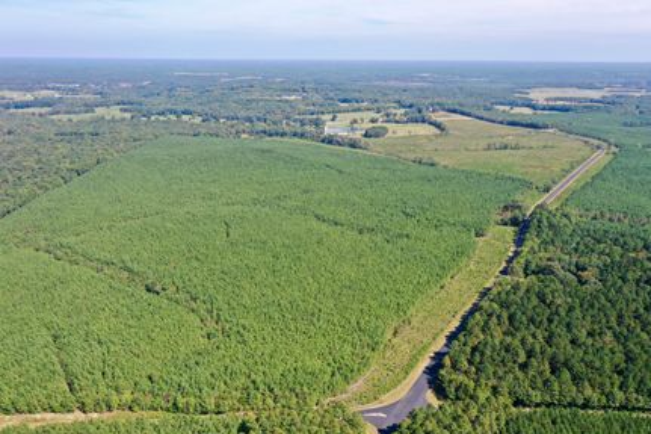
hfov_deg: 65.5
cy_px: 217
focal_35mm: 28
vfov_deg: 46.4
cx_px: 326
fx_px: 506
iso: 100
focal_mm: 10.26
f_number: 5.6
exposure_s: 1/320
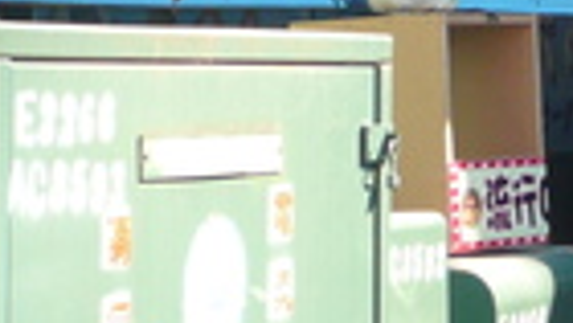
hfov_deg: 9.1
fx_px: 3467
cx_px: 999
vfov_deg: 5.3
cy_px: -188
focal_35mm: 228
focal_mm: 8.1
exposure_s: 1/200
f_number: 3.6
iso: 100
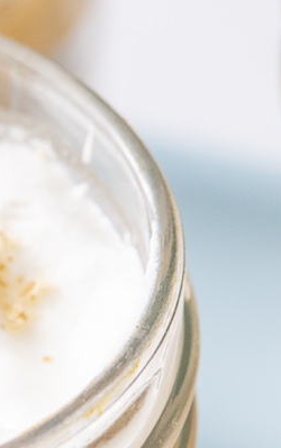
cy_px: 730
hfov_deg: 2.7
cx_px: -183
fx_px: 5895
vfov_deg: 4.3
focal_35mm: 482
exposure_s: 1/200
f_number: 9
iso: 1250
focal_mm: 105
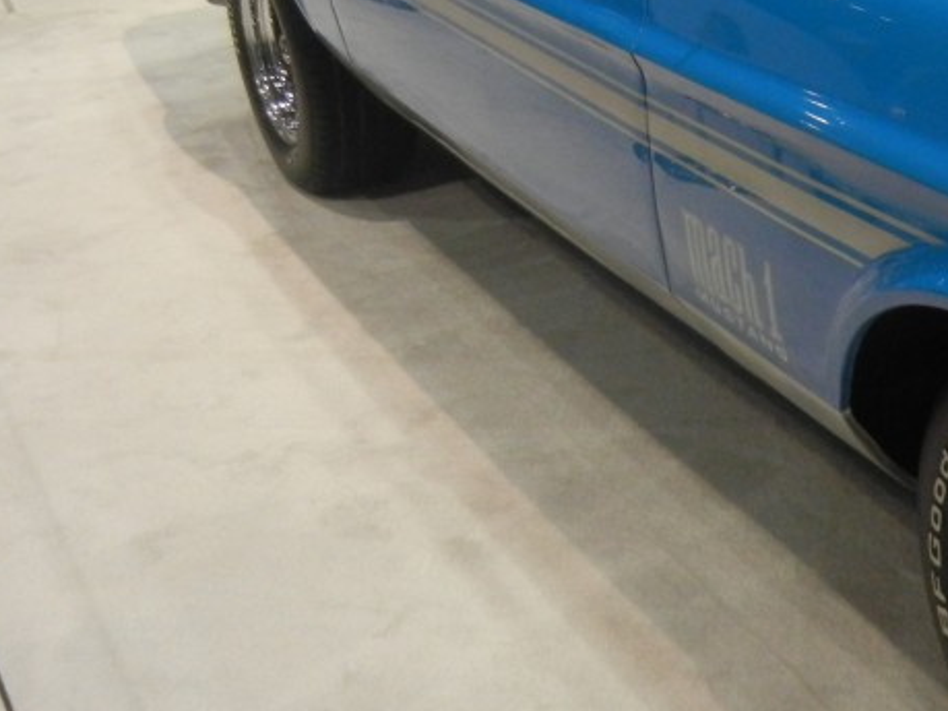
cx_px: 803
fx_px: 1834
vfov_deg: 21.8
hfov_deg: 28.2
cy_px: 231
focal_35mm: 67
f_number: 3.5
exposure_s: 1/135
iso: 640
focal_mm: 5.4
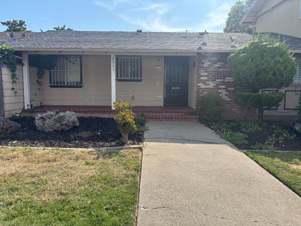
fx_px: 226
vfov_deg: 53.1
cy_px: 113
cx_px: 150
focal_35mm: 26
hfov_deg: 67.3
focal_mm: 5.96
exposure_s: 1/1812
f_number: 1.6
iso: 50
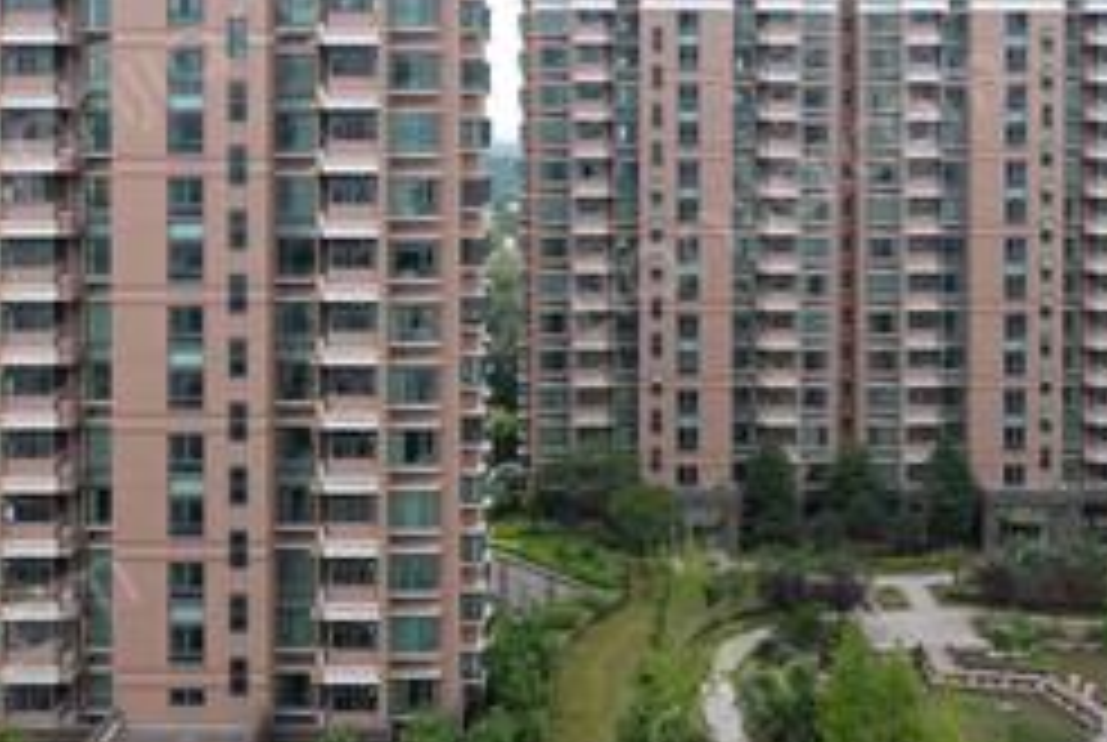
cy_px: 133
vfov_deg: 33.2
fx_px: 1201
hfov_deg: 49.5
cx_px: 580
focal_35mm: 39
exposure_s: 1/160
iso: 1600
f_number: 8
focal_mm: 16
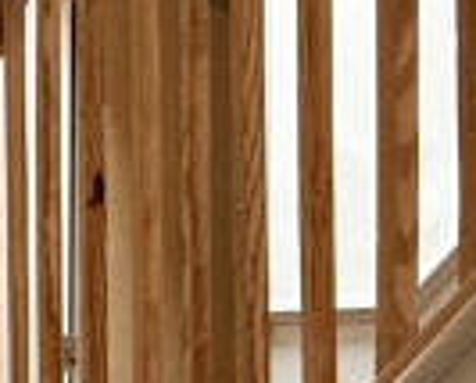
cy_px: 362
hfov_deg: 13.8
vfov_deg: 14.5
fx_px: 1482
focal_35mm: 105
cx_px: -623
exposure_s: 1/60
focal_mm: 2.22
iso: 320
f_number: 2.2
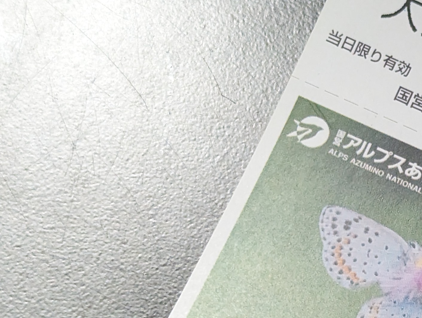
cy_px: 259
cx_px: 448
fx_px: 1697
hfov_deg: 13.9
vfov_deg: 10.7
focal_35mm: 139
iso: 388
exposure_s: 1/46.8
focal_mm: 6.81
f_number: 1.85
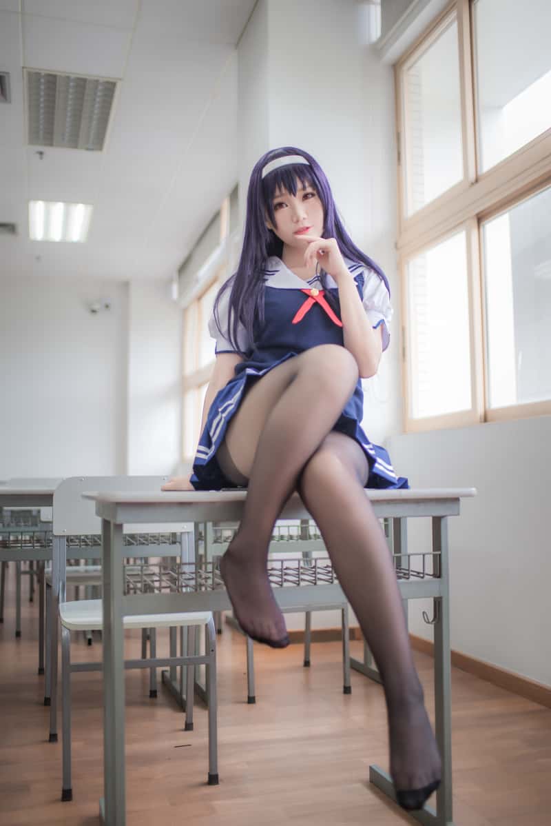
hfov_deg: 37.9
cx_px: 276
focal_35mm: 35
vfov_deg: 54.4
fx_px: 803
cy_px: 413
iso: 200
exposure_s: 1/80
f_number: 2
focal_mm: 35
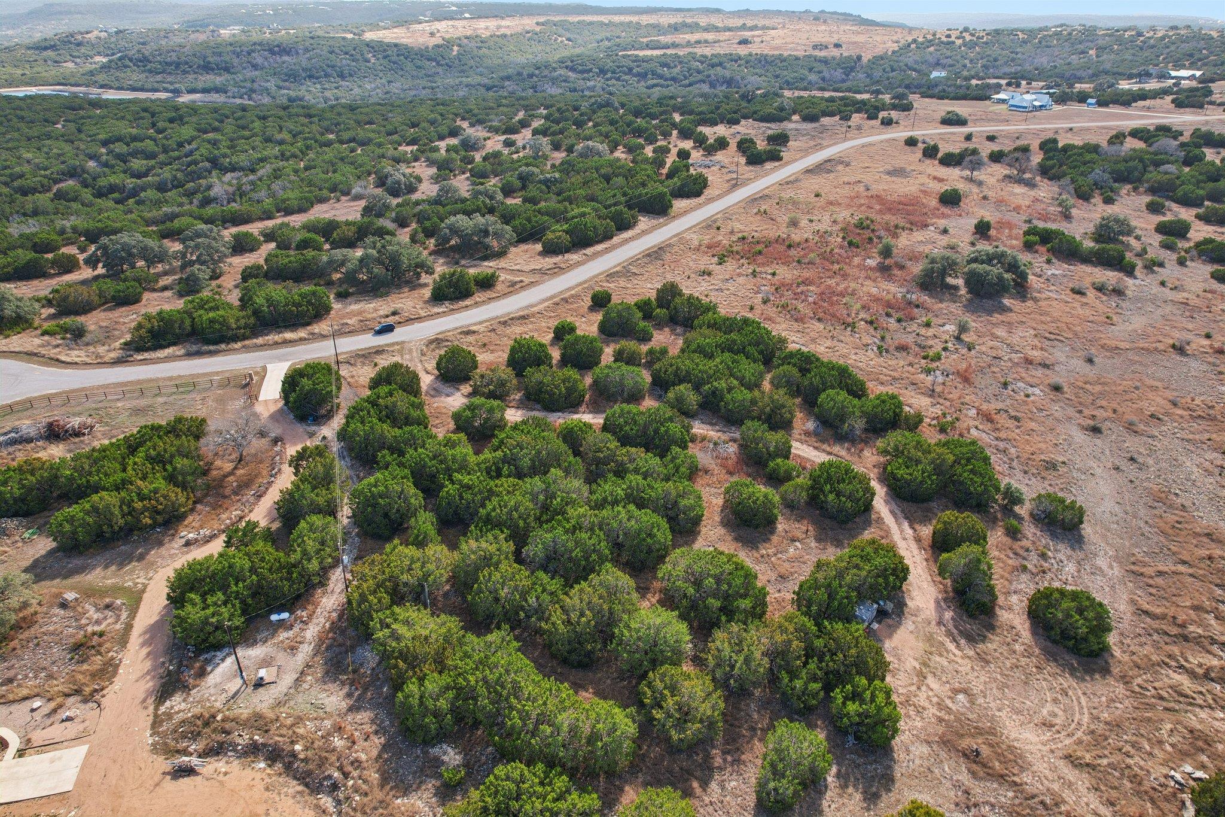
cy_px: 408
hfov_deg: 78.6
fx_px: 748
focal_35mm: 22
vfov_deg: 57.2
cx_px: 612
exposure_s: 1/500
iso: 130
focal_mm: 8.4
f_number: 2.8
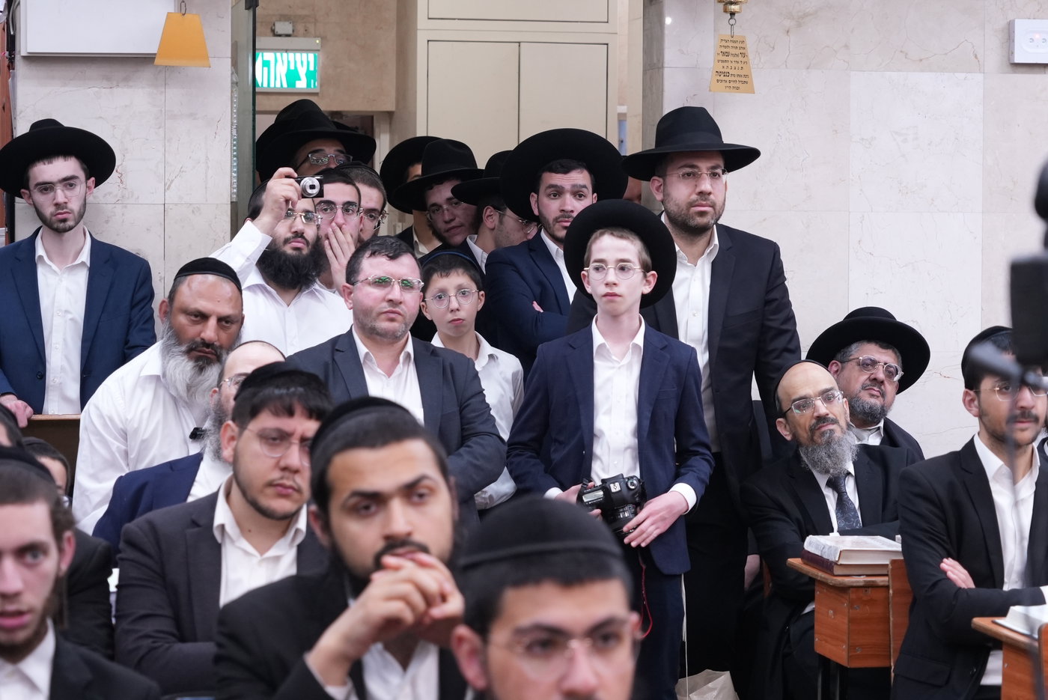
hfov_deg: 20.8
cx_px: 524
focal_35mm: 98
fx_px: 2854
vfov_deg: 14.0
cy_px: 350
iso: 4000
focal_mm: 98
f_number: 7.1
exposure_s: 1/125
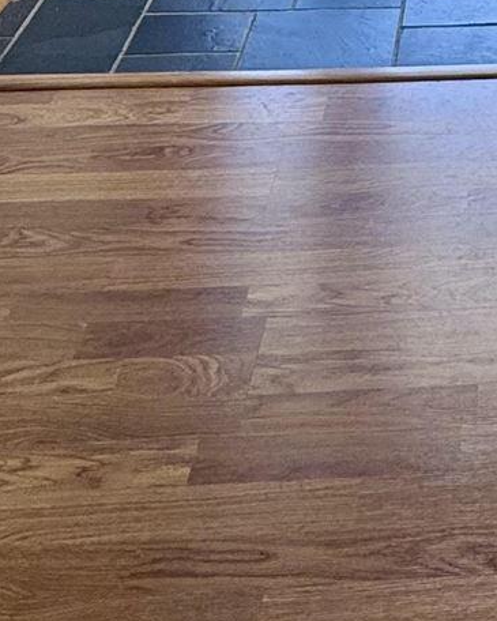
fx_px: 1268
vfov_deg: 19.4
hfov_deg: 20.8
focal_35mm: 69
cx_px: 586
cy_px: -541
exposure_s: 1/120
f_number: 2.2
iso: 50
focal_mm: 2.22
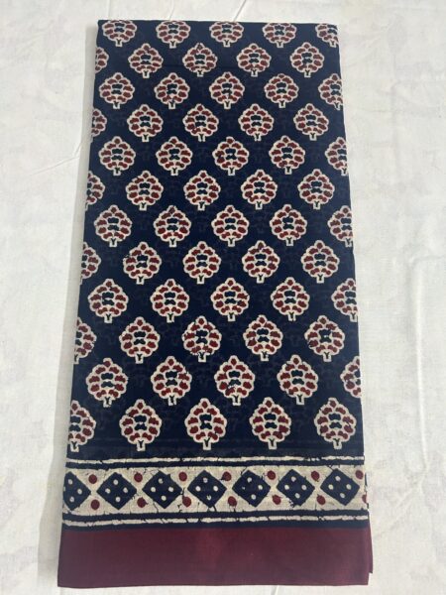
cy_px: 298
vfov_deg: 67.3
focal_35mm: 26
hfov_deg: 53.1
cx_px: 223
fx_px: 447
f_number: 1.5
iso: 125
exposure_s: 1/50
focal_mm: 5.7
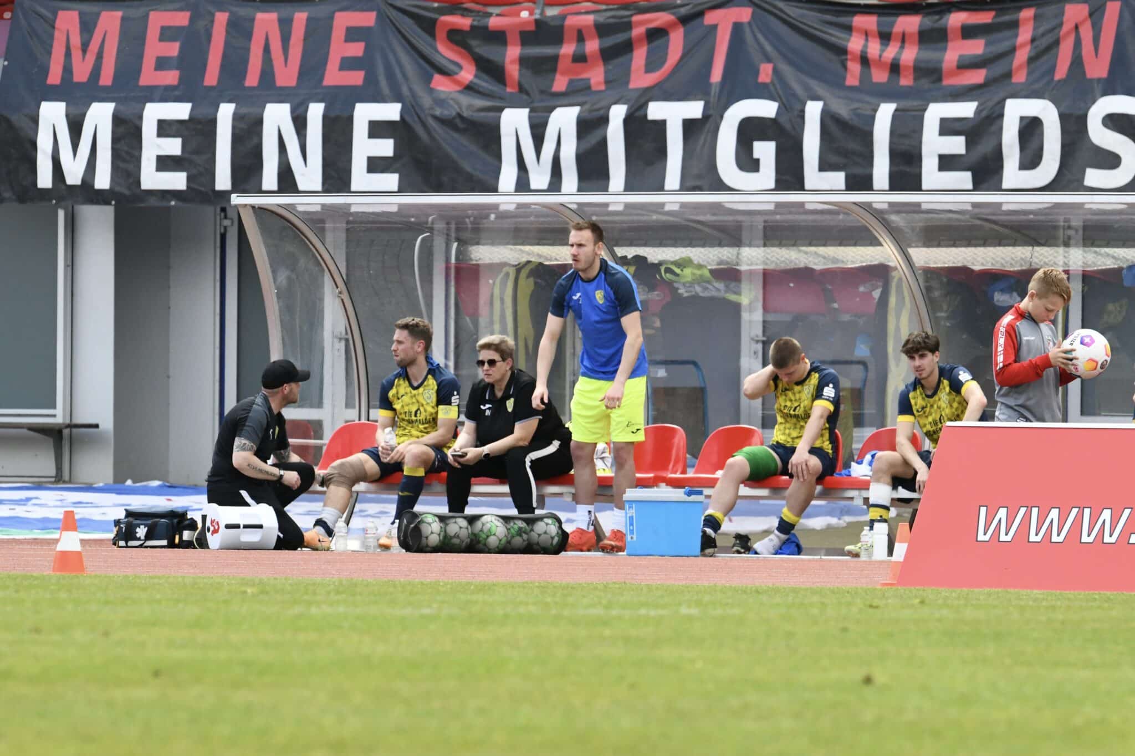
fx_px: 11033
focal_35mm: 350
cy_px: 378
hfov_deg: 5.9
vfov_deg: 3.9
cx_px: 568
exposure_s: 1/1600
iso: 2500
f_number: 9
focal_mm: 350
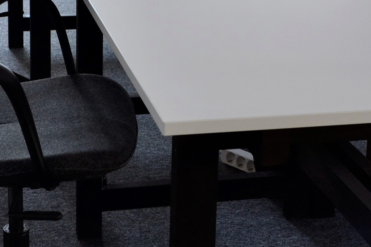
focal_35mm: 96
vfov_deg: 14.0
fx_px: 989
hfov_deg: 21.0
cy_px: -22
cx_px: 284
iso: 400
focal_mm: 18
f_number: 8
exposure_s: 1/60
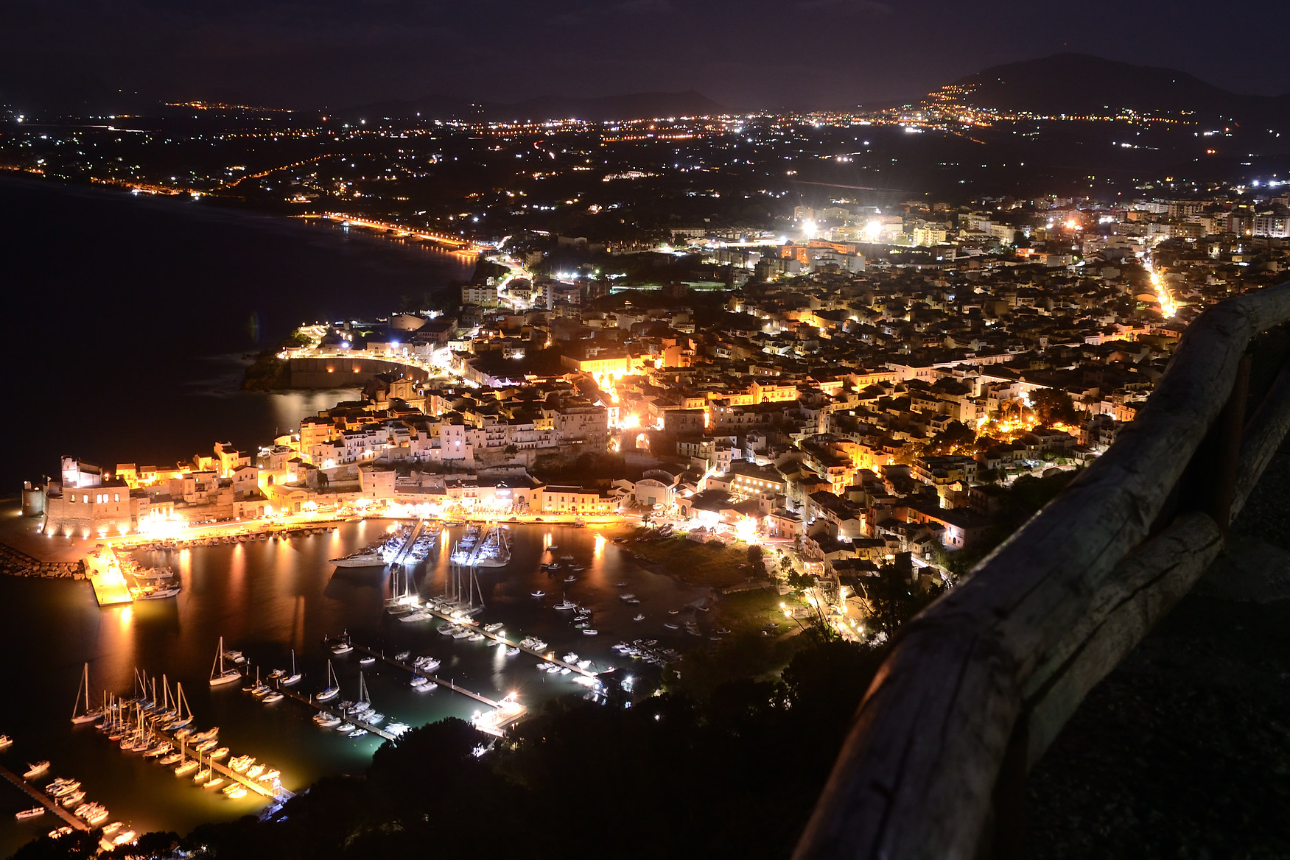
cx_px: 556
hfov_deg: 51.7
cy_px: 278
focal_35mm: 37
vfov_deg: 35.6
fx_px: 1326
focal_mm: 18
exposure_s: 20
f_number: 8
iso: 200
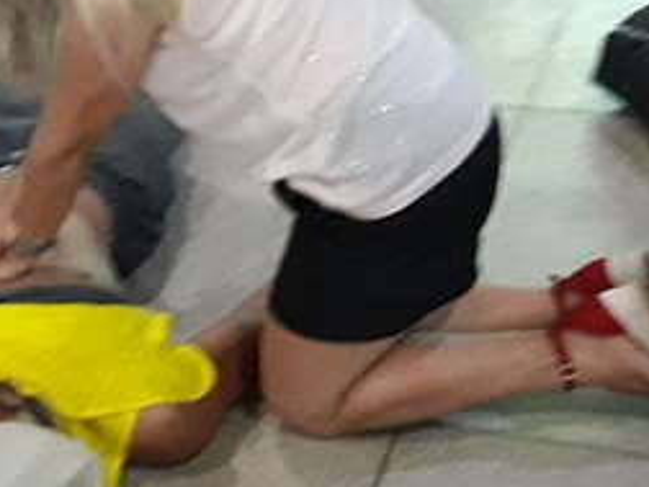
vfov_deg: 20.7
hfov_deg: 26.6
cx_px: 77
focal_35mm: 71
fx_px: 1331
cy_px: 165
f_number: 1.9
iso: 640
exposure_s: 1/20
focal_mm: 3.7
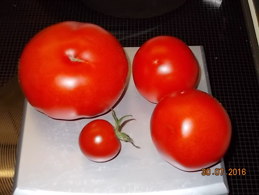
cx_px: 130
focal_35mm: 58
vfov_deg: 25.2
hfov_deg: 33.2
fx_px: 434
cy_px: 98
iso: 200
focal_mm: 10.3
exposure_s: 1/30
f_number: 4.9
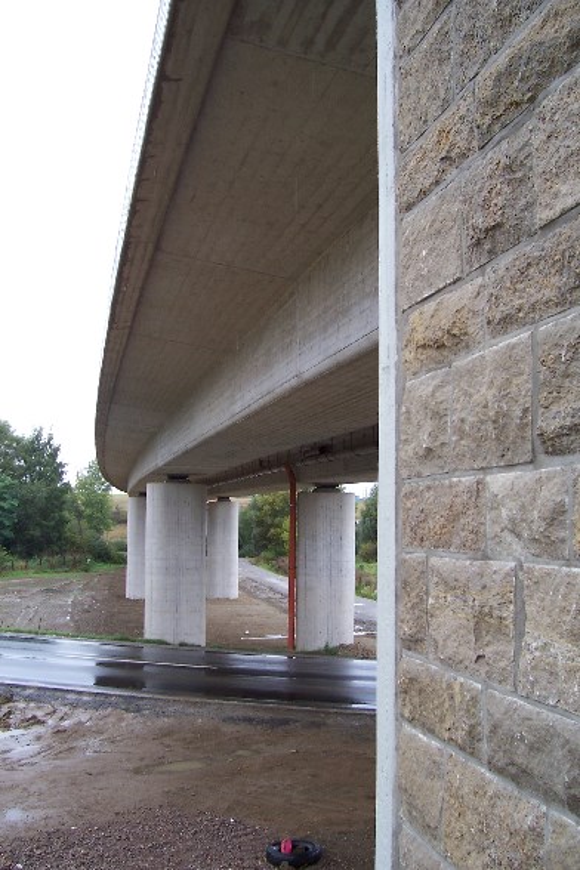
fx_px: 822
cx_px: 290
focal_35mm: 34
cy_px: 435
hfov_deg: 38.9
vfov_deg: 55.8
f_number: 2.7
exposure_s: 1/90
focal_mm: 5.6
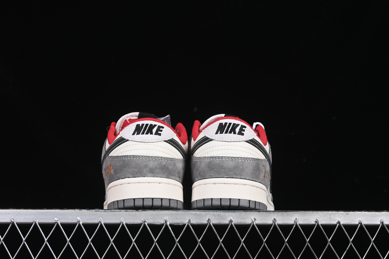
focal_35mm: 75
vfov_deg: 18.2
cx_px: 194
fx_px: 810
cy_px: 130
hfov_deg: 27.0
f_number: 8
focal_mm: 50
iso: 160
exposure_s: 1/80
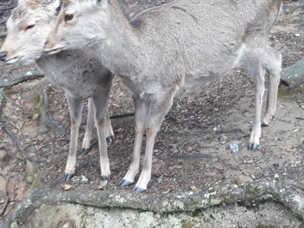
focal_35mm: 36
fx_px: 316
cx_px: 106
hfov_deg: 50.6
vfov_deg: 39.6
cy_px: 99
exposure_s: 1/60
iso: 64
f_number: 1.7
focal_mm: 3.71
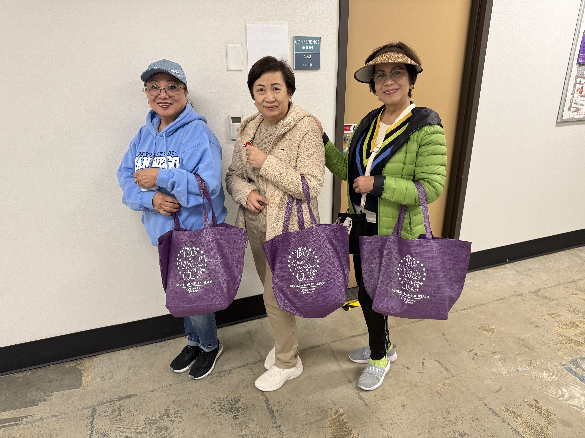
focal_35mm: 24
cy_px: 219
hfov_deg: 71.6
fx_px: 406
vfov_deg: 56.8
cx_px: 292
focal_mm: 6.76
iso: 250
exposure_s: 1/60
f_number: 1.78
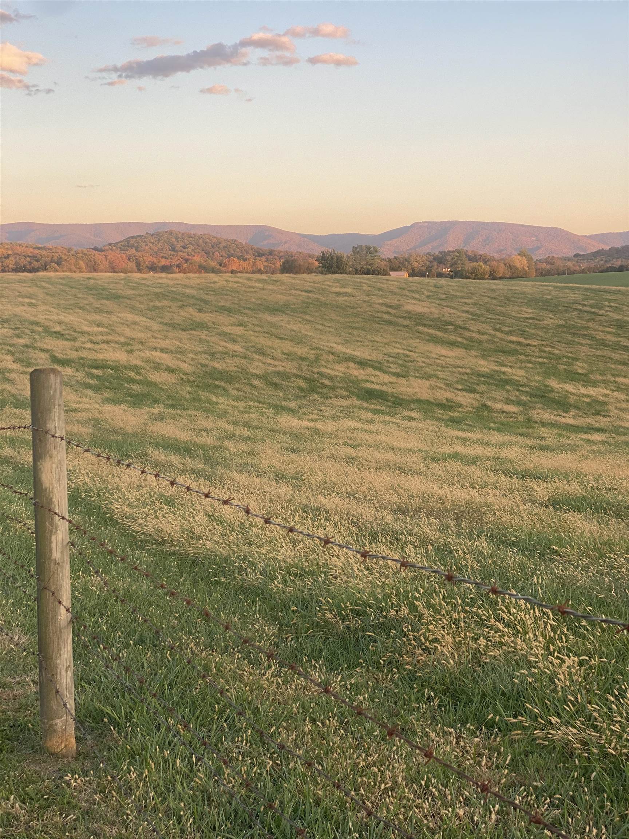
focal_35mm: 52
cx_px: 314
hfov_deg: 28.0
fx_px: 1260
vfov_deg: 36.8
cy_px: 420
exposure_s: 1/122
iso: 25
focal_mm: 6
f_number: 2
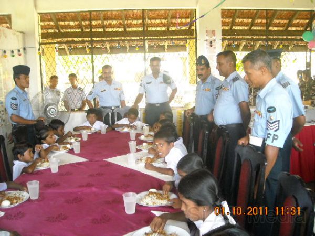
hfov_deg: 52.6
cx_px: 158
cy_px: 118
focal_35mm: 35
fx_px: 318
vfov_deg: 40.7
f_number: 2.8
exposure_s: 1/54
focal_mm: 5.7
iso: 400
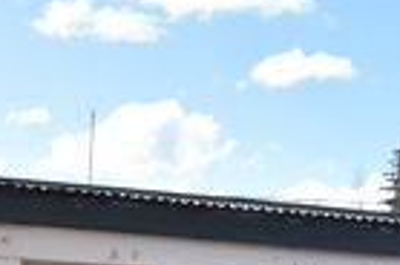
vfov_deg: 12.3
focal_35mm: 107
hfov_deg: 19.1
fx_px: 1183
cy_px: 361
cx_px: 291
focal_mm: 21
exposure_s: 1/320
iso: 200
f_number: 9
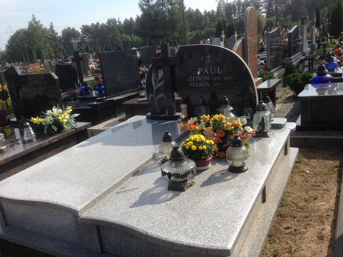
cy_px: 128
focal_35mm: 33
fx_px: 327
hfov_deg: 55.4
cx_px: 172
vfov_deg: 42.9
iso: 50
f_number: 2.4
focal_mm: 4.12
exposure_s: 1/1205
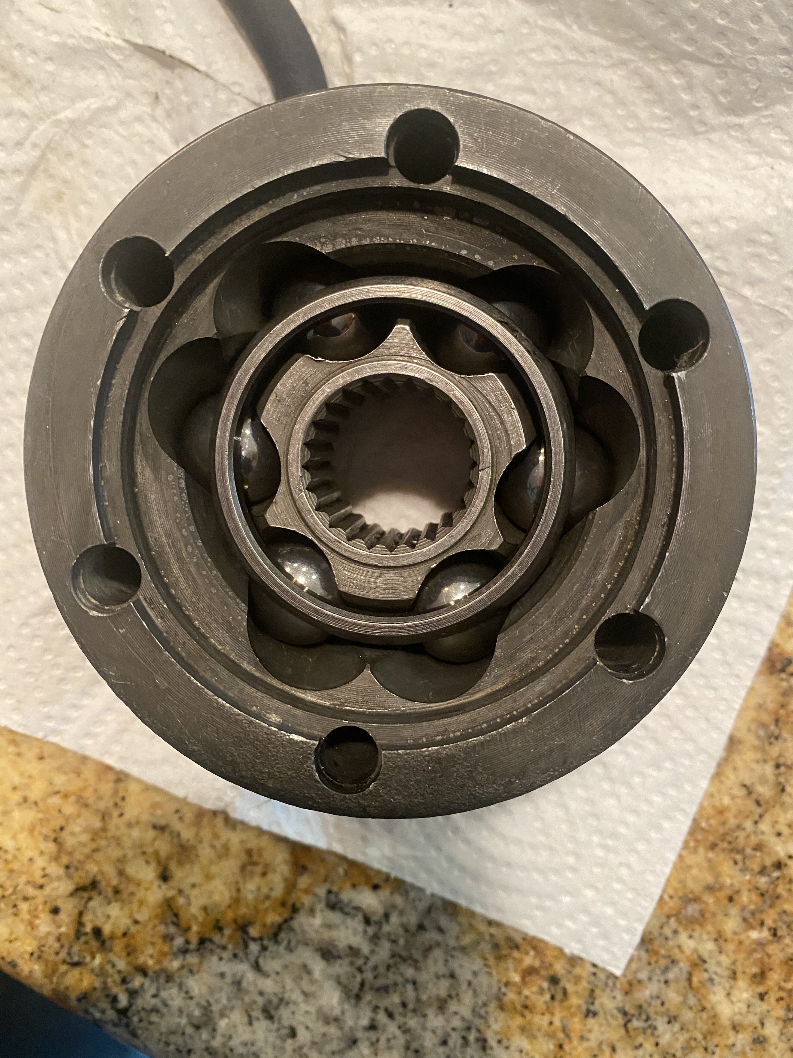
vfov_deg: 65.3
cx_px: 405
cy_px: 535
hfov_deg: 51.3
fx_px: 825
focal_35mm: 27
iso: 400
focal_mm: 4.25
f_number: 1.8
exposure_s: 1/60
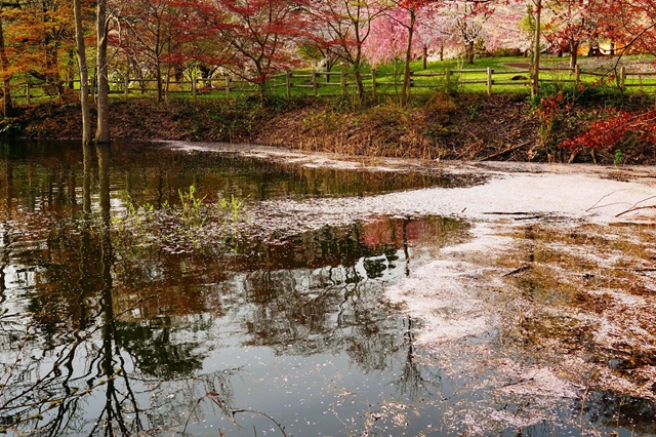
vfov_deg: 29.8
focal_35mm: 45
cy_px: 179
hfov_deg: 43.6
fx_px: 820
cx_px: 315
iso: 100
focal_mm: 24
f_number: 5.6
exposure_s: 1/100
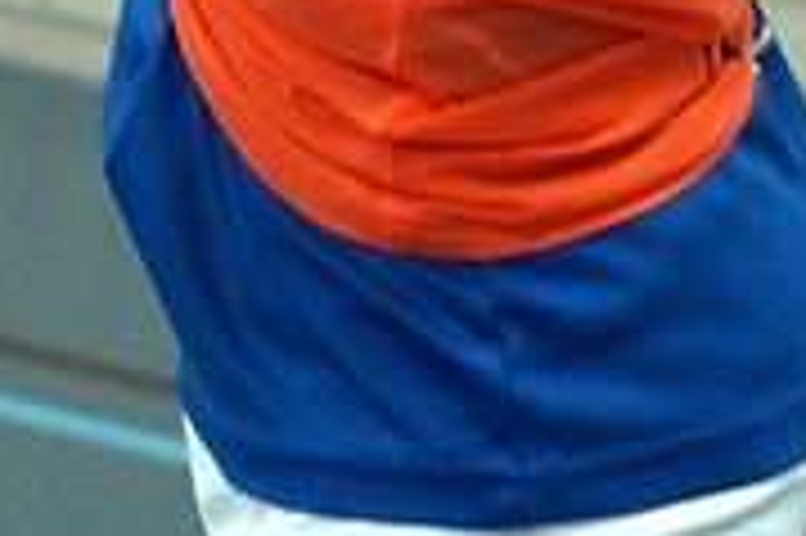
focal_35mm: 429
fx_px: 9596
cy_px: -977
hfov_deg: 4.8
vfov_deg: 3.1
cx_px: 464
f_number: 3.5
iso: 1250
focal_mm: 50
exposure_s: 1/250
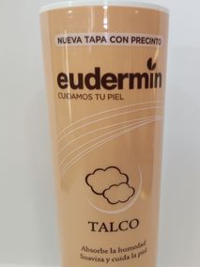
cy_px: 185
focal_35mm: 39
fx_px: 300
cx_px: 127
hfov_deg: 36.6
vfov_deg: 46.8
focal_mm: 4.74
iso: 192
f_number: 1.79
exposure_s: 1/50
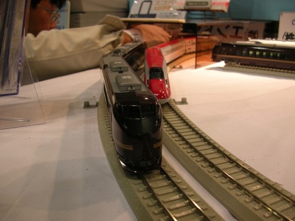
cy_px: 110
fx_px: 298
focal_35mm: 35
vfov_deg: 40.6
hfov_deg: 52.7
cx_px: 148
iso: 50
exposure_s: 1/25.2
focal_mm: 5.8
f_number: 2.8
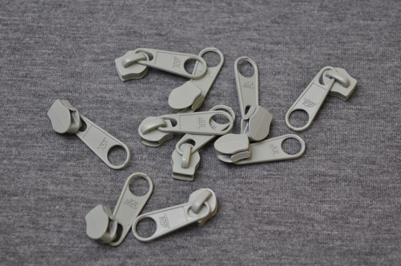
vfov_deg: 16.5
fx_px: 918
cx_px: 200
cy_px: 133
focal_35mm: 82
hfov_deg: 24.7
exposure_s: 1/80
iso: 400
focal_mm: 55
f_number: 5.6
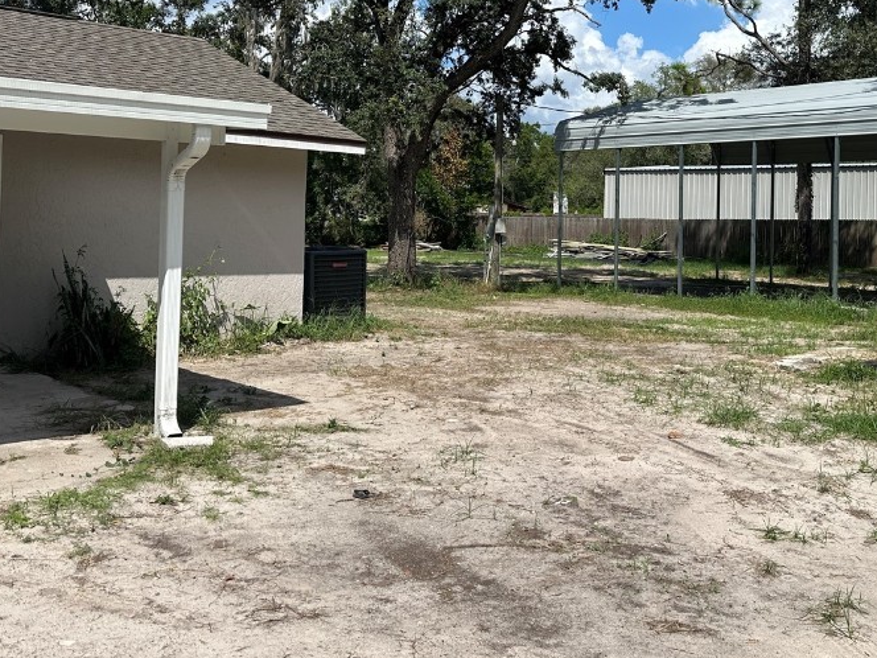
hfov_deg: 49.6
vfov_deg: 38.1
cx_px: 557
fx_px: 937
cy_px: 202
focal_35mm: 37
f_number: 1.78
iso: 80
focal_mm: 6.86
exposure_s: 1/5848
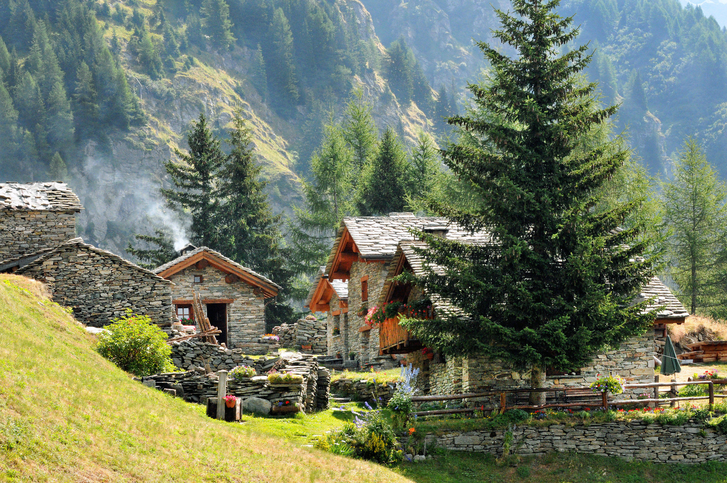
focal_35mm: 105
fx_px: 2118
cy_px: 242
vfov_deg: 13.0
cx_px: 364
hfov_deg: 19.5
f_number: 11
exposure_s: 1/500
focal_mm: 70
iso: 1600
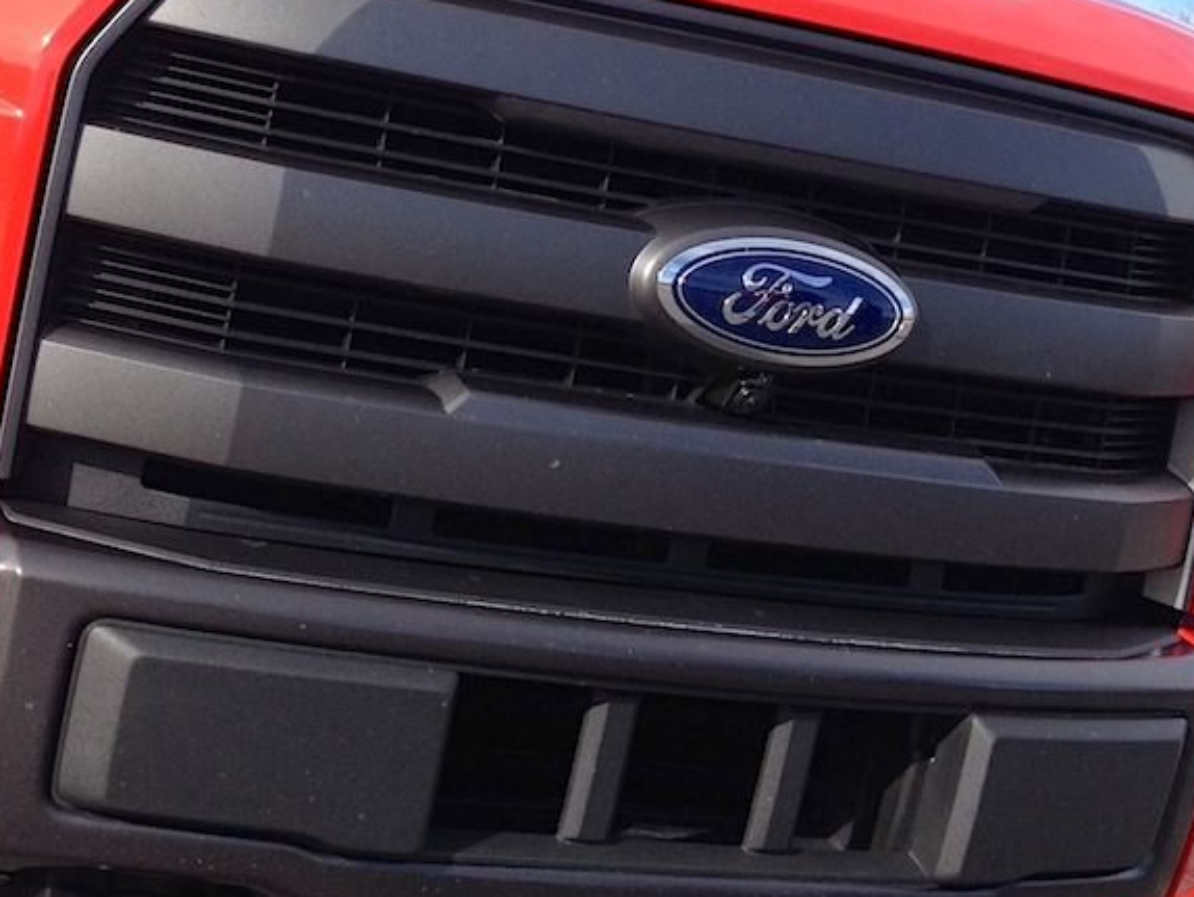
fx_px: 2692
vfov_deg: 18.8
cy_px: 256
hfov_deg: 24.6
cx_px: 223
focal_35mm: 78
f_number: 2.4
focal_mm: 4.28
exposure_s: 1/1126
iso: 50
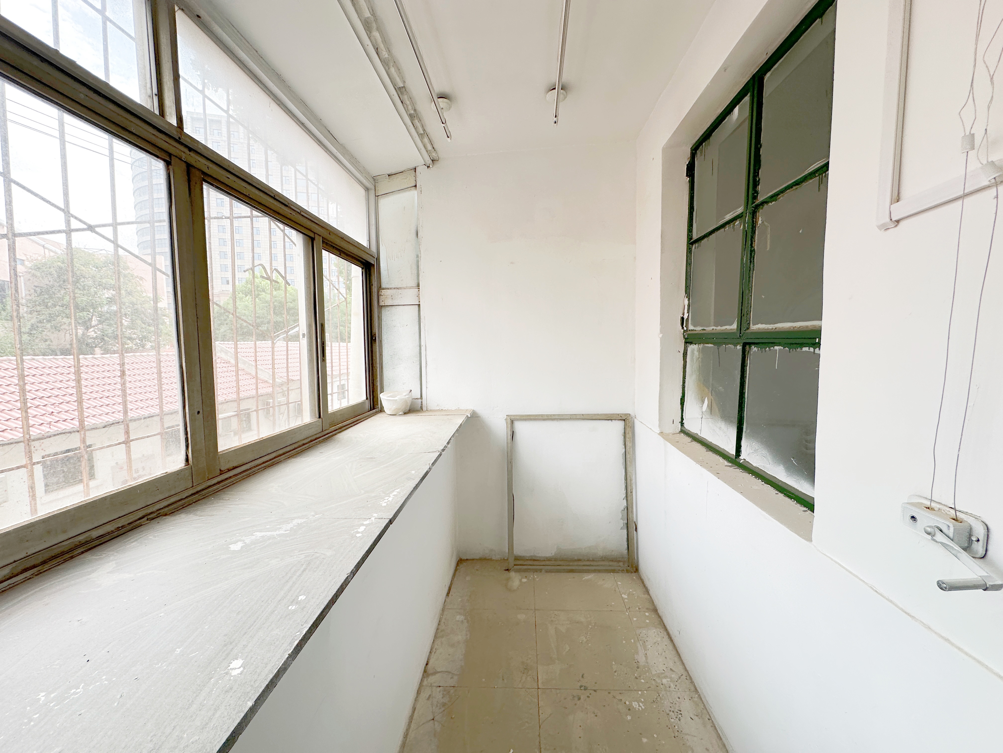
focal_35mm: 14
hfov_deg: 102.1
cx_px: 502
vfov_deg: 85.7
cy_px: 376
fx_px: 406
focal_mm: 2.22
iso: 40
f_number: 2.2
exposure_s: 1/101
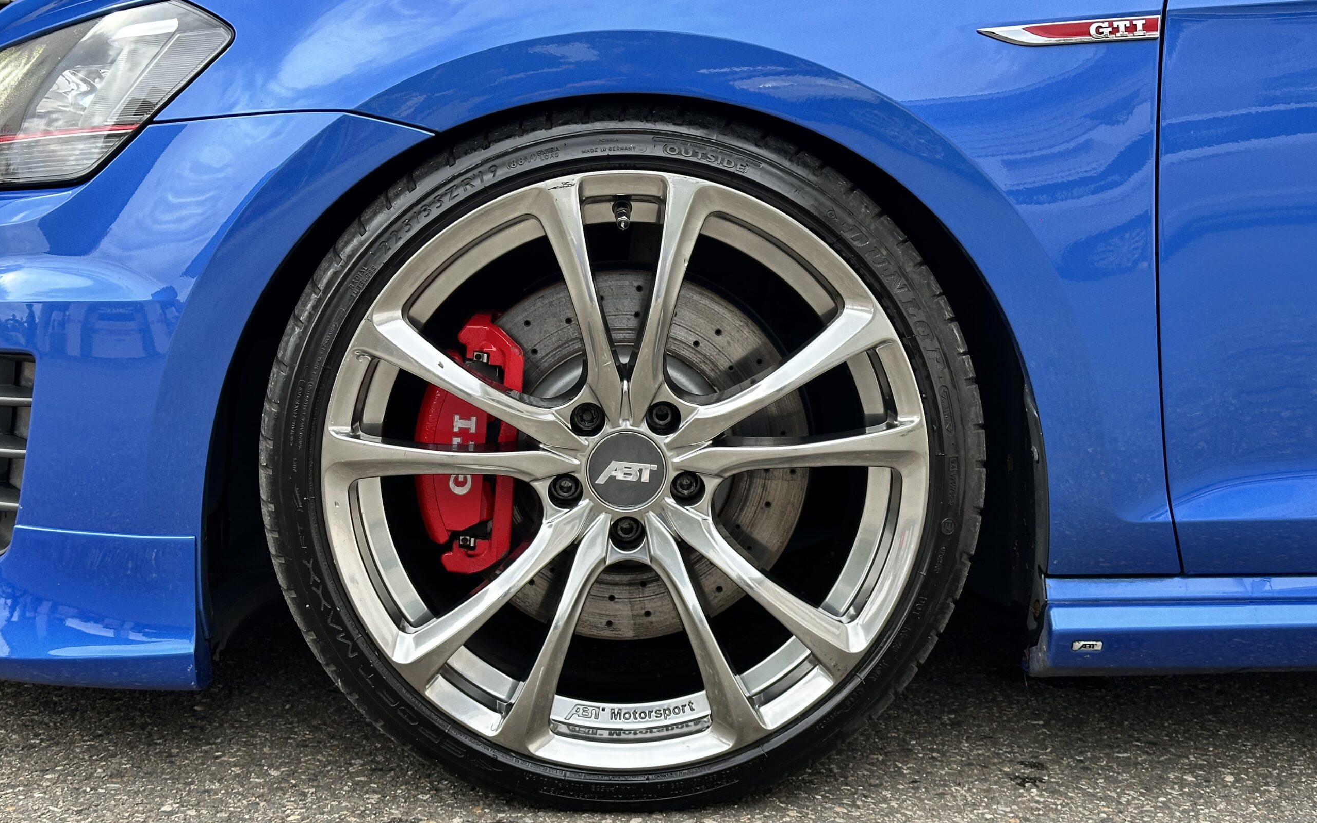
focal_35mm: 51
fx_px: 1830
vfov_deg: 25.3
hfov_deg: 39.6
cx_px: 659
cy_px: 384
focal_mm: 6.86
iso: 64
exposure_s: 1/604
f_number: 1.78
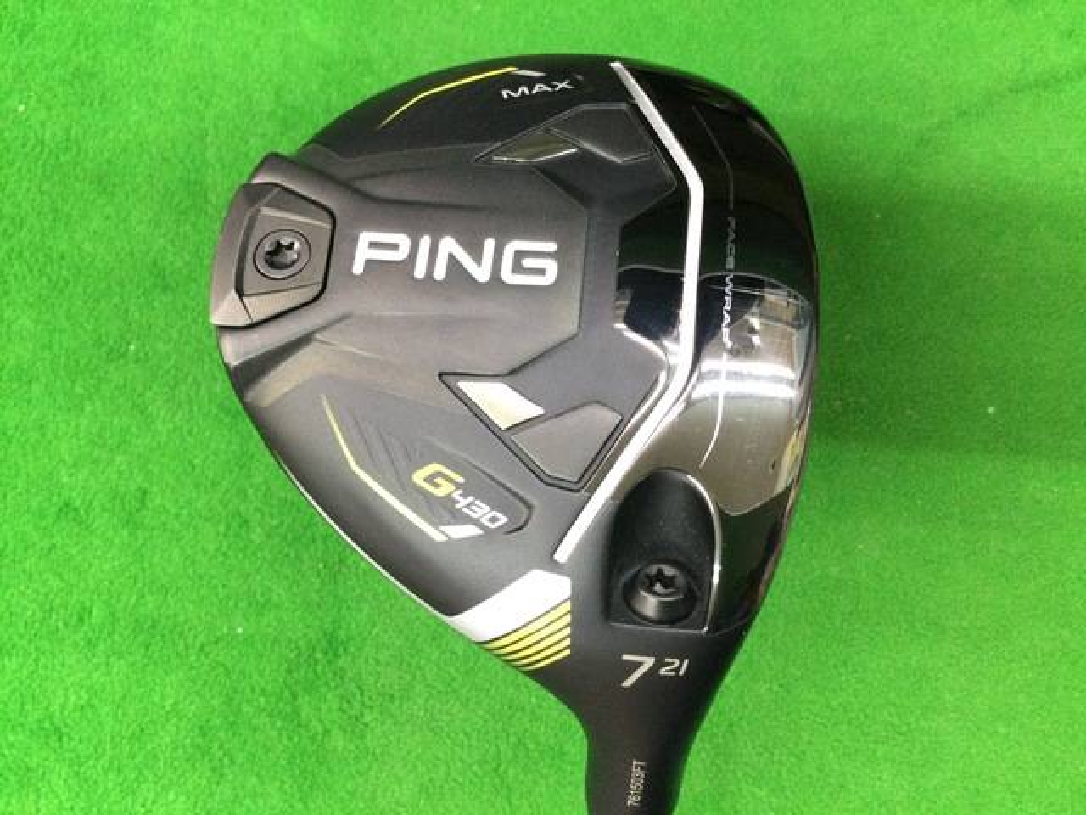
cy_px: 408
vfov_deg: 45.4
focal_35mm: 31
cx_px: 543
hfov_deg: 58.4
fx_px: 973
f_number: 2.4
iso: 200
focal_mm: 3.3
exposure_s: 1/24
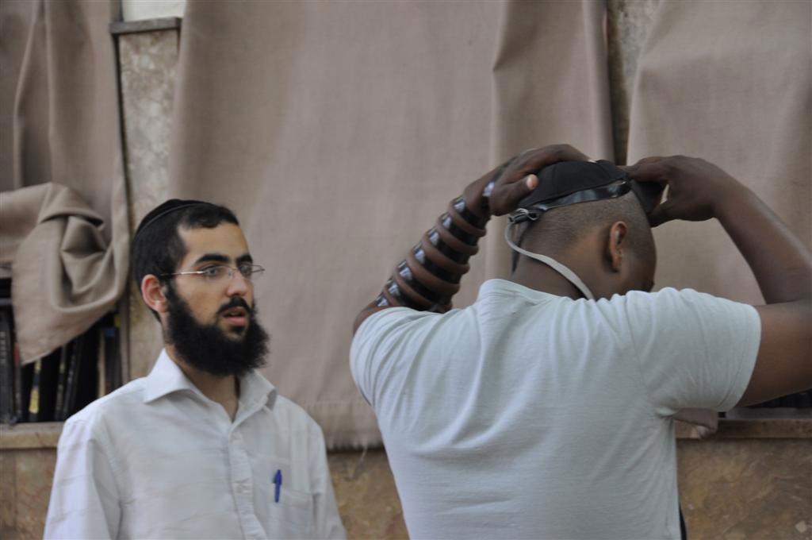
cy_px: 270
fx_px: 2534
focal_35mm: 112
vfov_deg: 12.1
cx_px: 406
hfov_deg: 18.2
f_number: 5
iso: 560
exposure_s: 1/60
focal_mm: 75
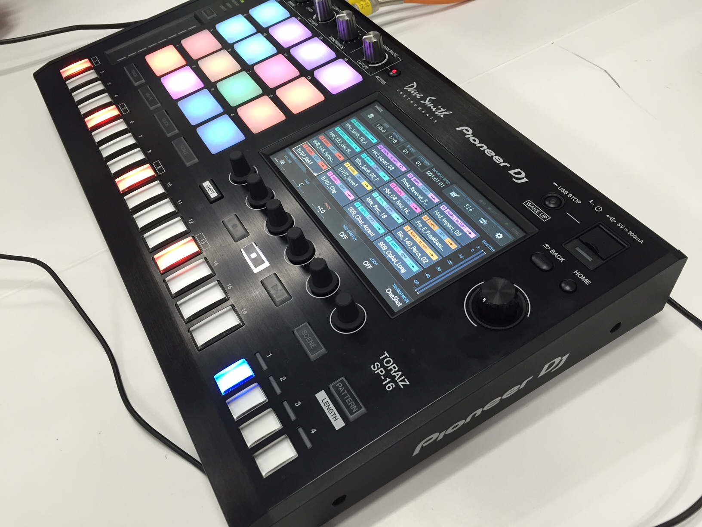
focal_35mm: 29
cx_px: 351
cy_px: 264
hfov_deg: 61.7
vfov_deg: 48.2
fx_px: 588
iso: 100
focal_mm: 4.15
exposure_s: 1/30
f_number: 2.2
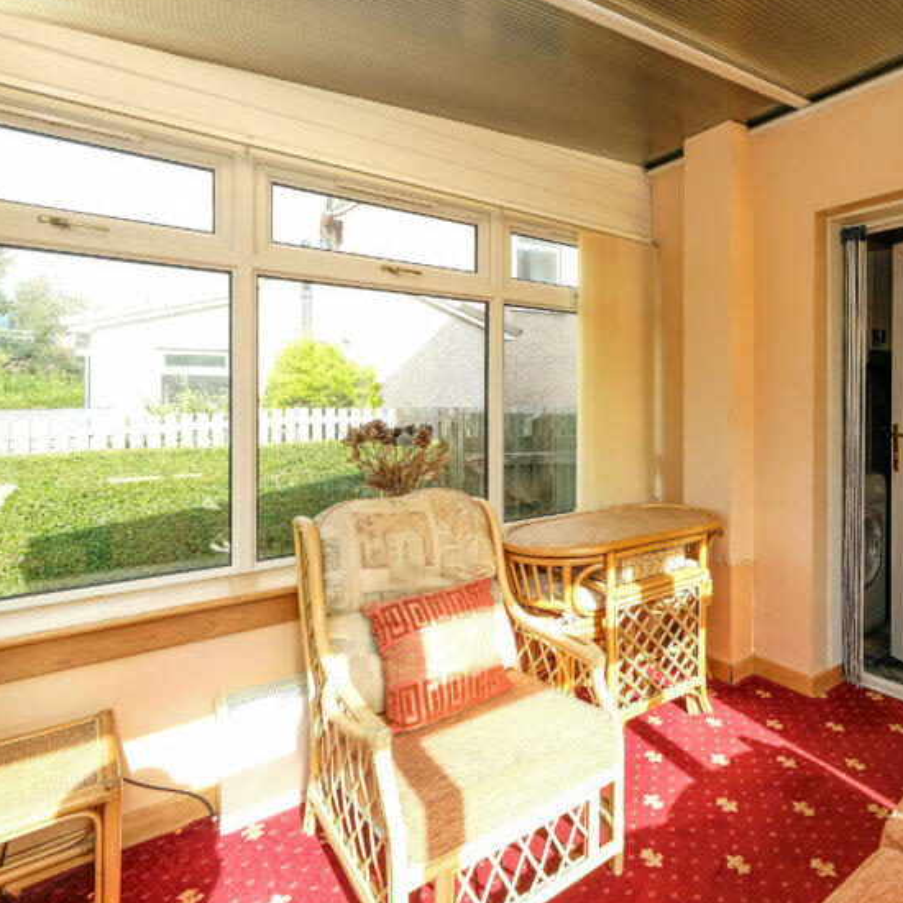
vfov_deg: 77.4
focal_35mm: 19
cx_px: 596
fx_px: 561
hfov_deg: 75.4
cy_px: 405
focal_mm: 8
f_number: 5.6
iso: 200
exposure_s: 1/125
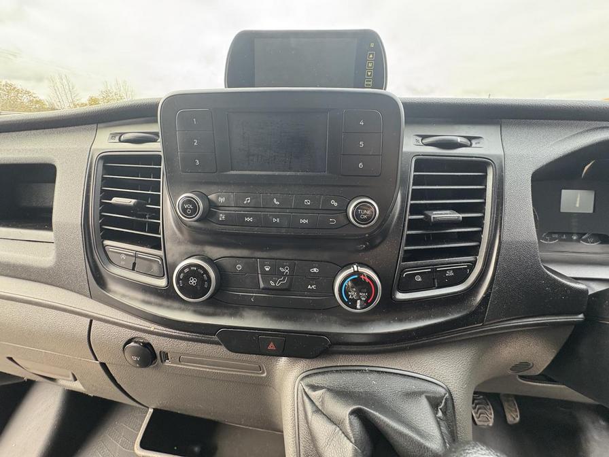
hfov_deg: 102.1
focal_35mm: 14
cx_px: 304
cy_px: 228
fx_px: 246
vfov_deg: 85.7
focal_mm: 2.22
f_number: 2.2
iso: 320
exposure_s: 1/60
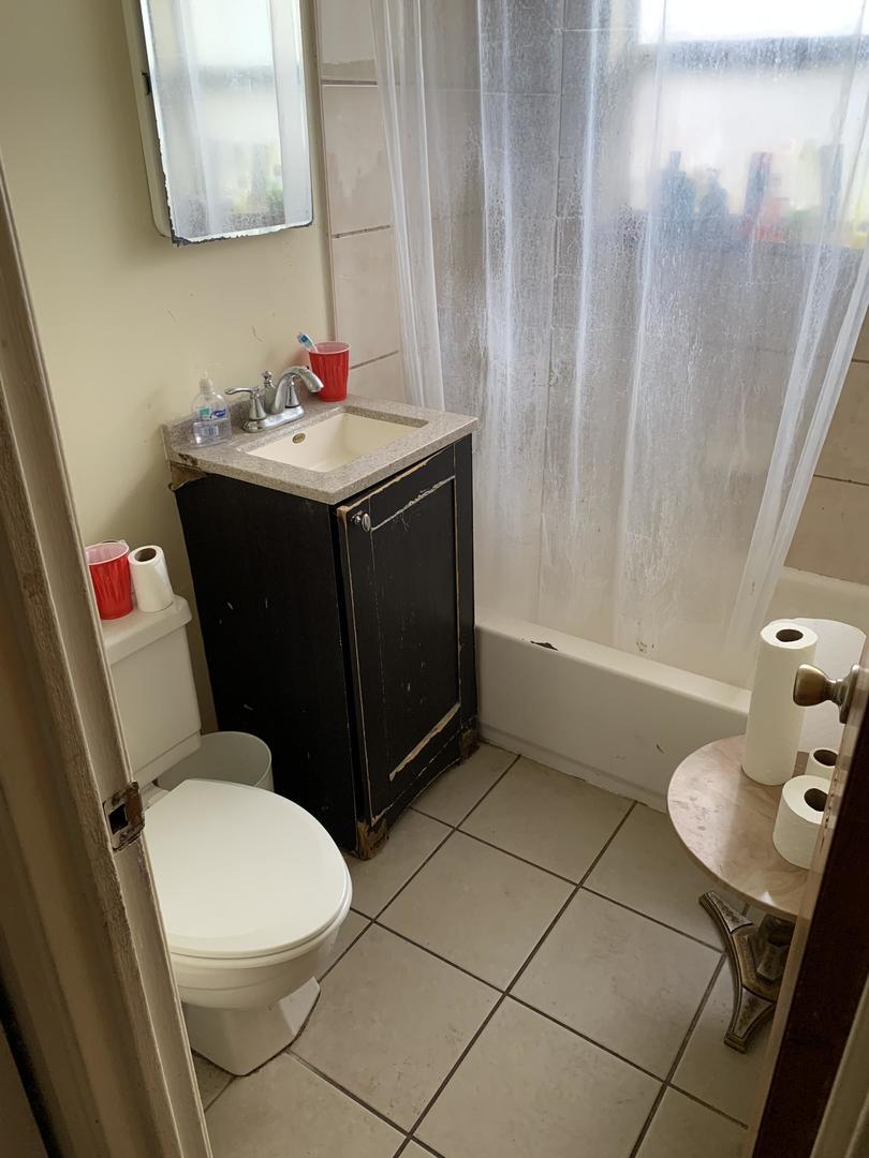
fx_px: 870
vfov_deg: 67.3
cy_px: 579
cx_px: 434
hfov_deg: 53.1
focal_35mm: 26
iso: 100
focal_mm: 4.25
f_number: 1.8
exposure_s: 1/60
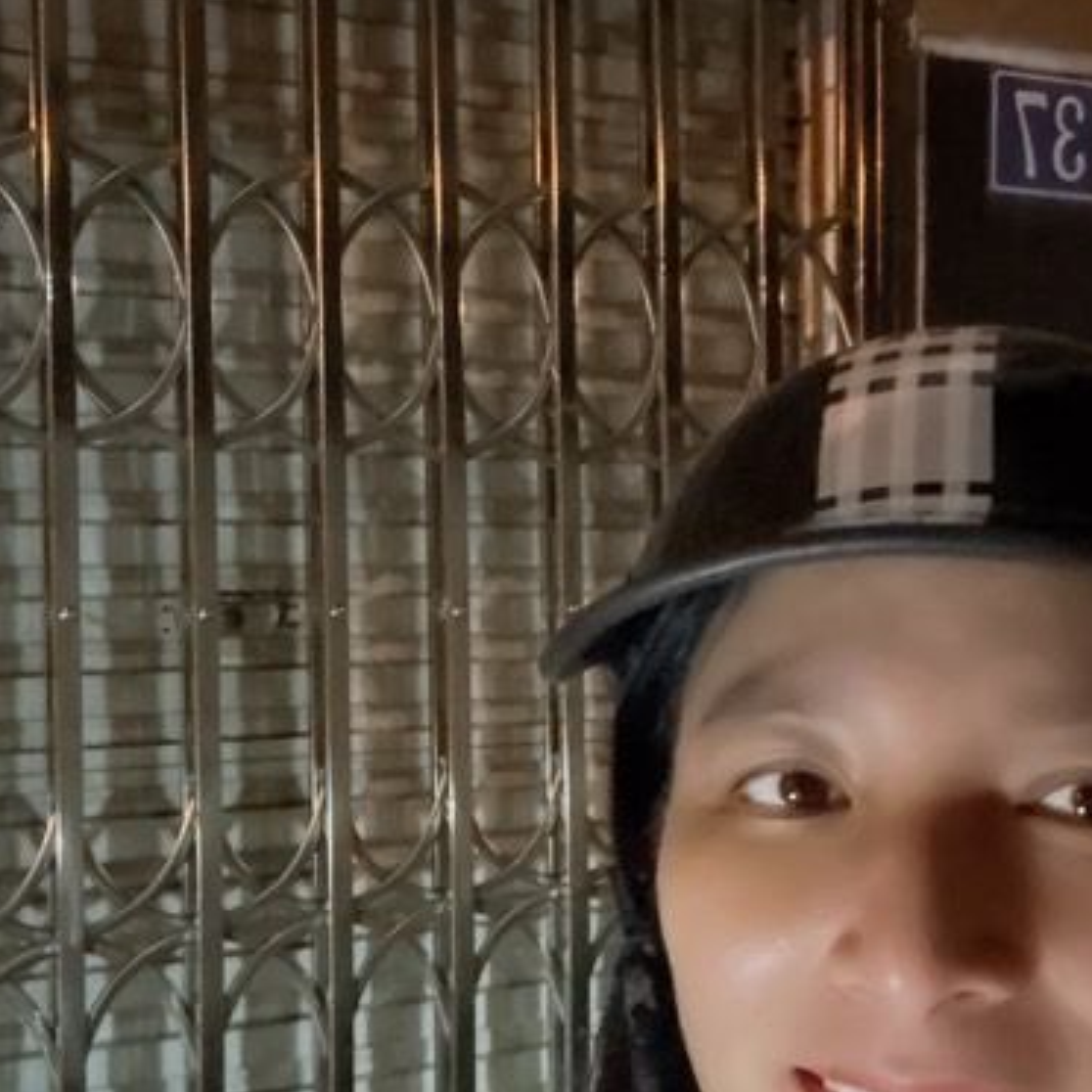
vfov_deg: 30.5
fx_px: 1999
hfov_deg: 30.5
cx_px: 467
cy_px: 628
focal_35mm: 56
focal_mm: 2.69
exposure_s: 1/17
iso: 1600
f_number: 1.9
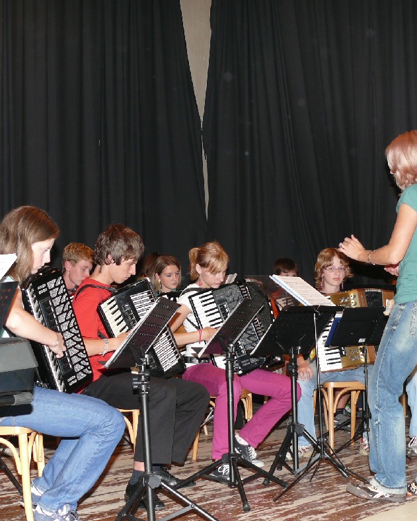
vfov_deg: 35.9
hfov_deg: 29.1
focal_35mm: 52
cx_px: 165
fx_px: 802
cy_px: 294
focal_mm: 7.5
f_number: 2.8
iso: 100
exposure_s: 1/30
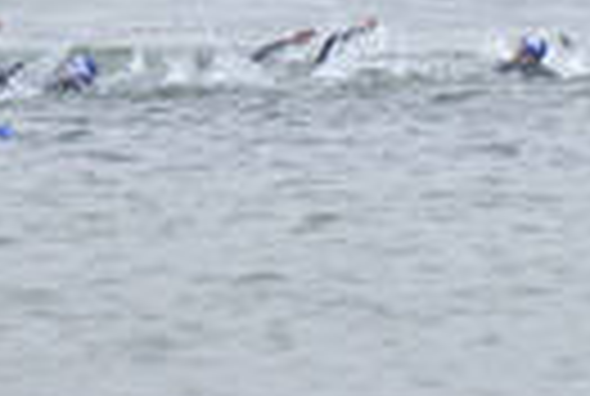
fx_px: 48047
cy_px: -524
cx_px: 1320
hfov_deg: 0.7
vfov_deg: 0.5
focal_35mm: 2925
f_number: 8
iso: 800
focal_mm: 600
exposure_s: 1/2000
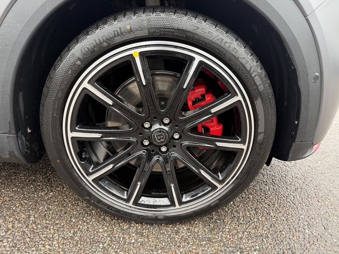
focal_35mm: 24
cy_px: 127
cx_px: 170
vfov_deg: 56.8
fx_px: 235
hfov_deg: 71.6
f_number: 1.78
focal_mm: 6.76
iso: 200
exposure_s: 1/69
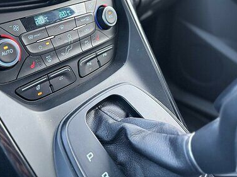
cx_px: 80
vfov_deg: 39.7
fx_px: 239
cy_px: 49
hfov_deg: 51.8
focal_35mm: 35
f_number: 1.78
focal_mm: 6.76
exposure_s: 1/60
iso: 500
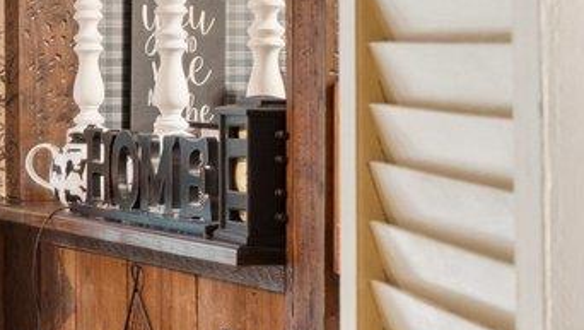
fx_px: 1844
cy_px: 93
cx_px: -669
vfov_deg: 10.2
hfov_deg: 14.3
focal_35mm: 119
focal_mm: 19
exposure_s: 1/4
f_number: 6.3
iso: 640
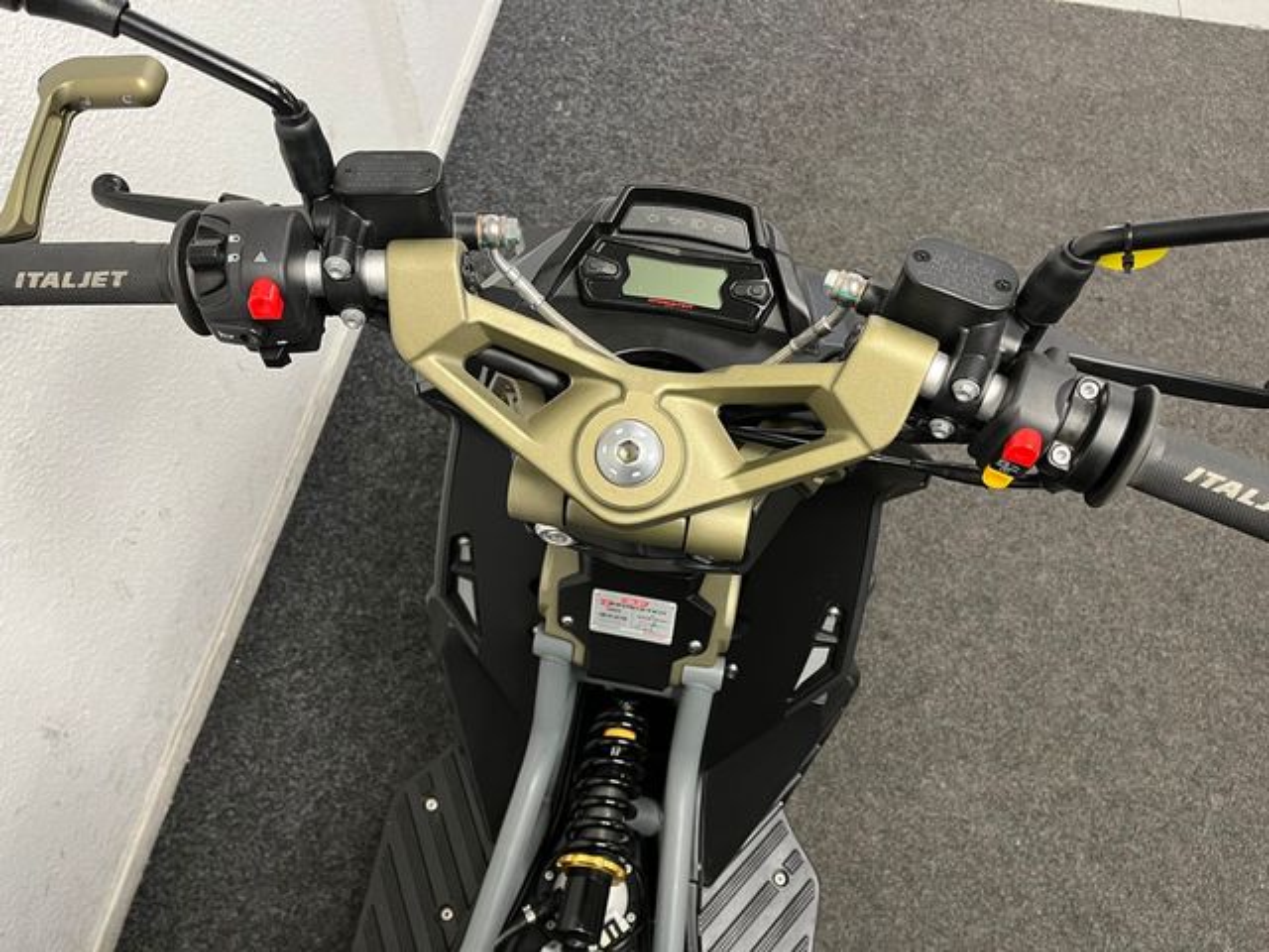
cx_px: 634
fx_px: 953
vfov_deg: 53.1
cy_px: 476
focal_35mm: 26
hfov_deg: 67.3
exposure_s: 1/50
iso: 200
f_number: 1.6
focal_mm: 5.1
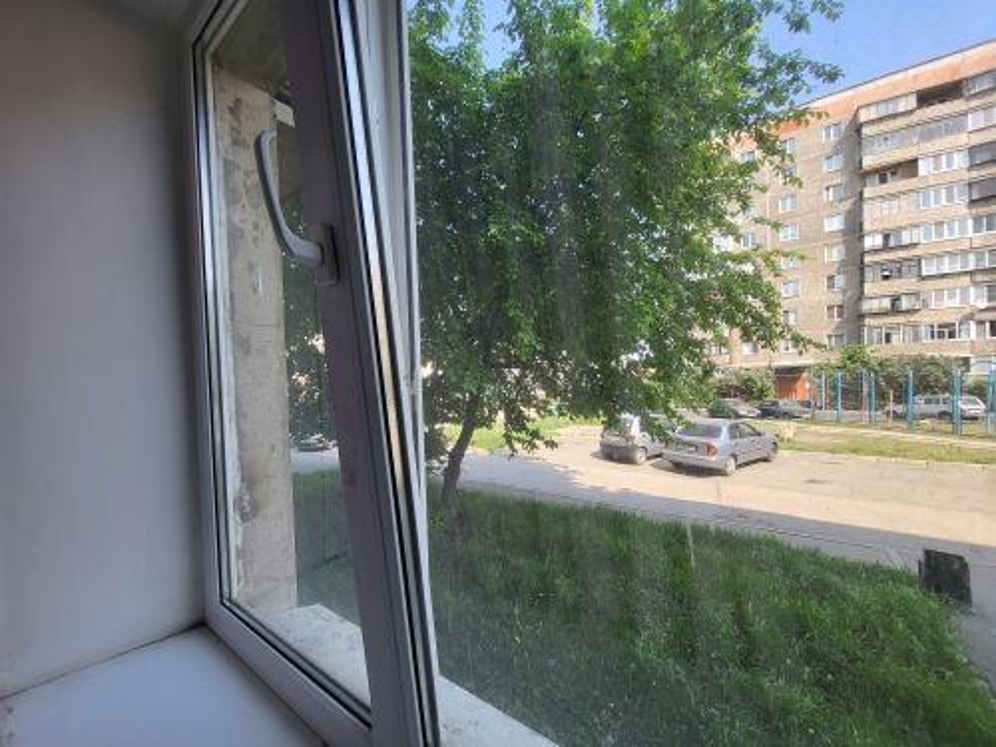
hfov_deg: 106.2
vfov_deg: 89.9
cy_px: 374
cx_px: 498
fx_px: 374
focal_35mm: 13
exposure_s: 1/214
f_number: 2.2
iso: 32
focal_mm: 1.74
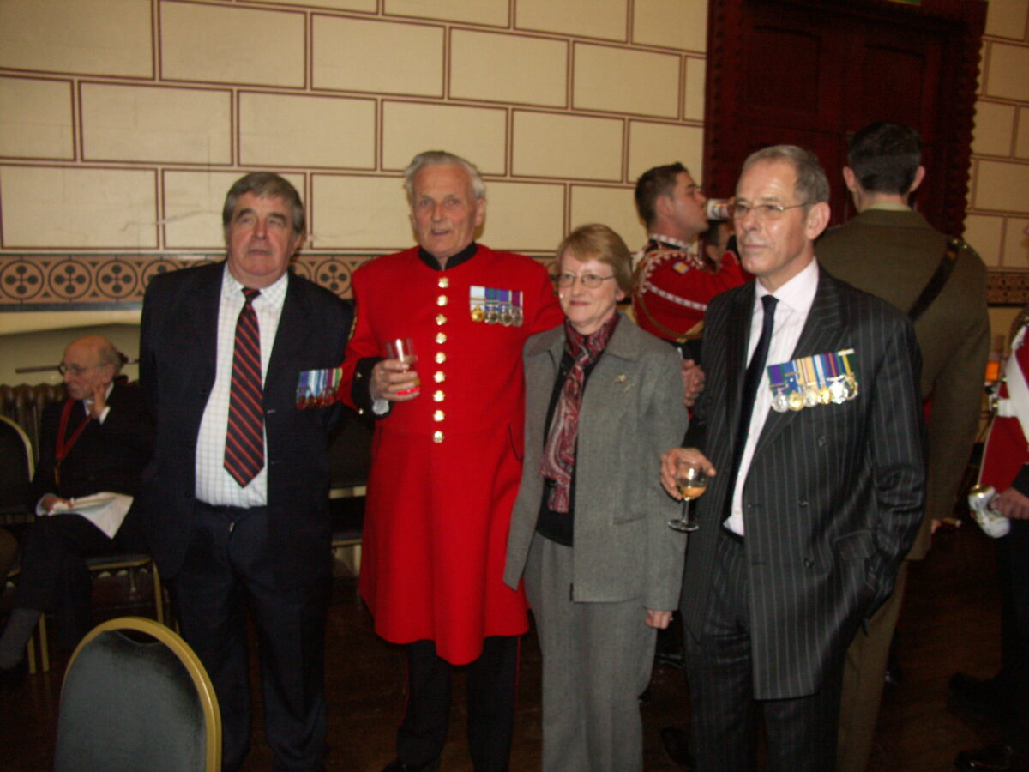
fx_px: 832
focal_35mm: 28
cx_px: 514
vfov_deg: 49.7
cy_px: 386
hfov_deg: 63.4
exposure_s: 1/50
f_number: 2.8
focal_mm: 7.2
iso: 200
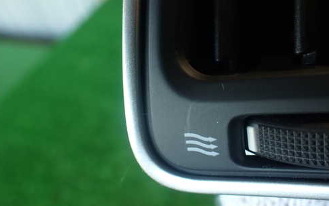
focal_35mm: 39
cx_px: 194
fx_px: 350
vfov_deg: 32.8
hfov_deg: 50.1
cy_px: 113
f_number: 2.3
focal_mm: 5.4
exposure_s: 1/60
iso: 160
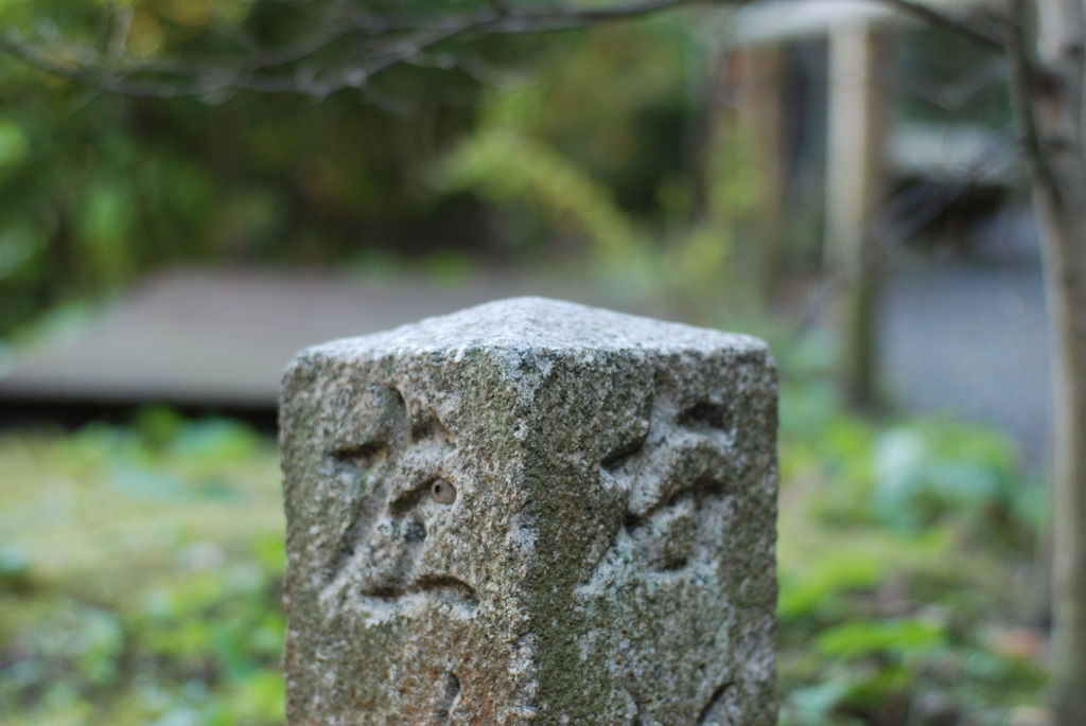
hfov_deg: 27.0
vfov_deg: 18.2
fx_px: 2265
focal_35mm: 75
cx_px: 543
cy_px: 363
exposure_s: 1/50
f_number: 2.8
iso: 100
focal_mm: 50
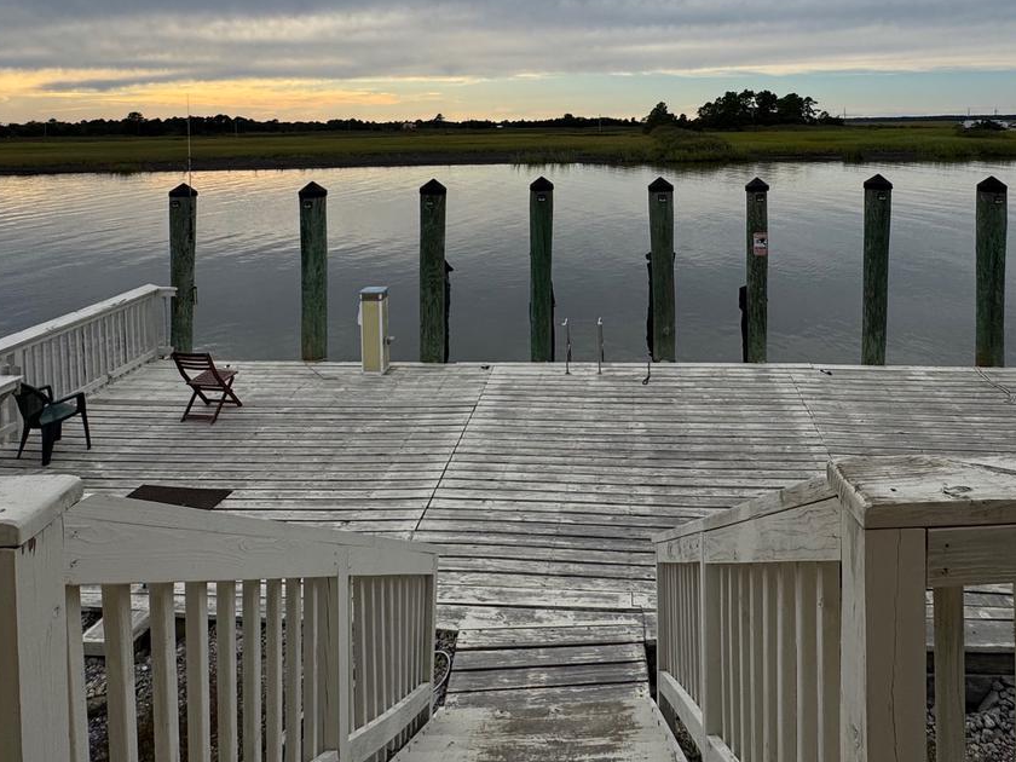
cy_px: 138
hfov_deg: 71.2
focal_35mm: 24
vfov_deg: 52.6
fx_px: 704
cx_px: 584
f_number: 2.2
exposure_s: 1/1536
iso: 50
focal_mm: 2.22
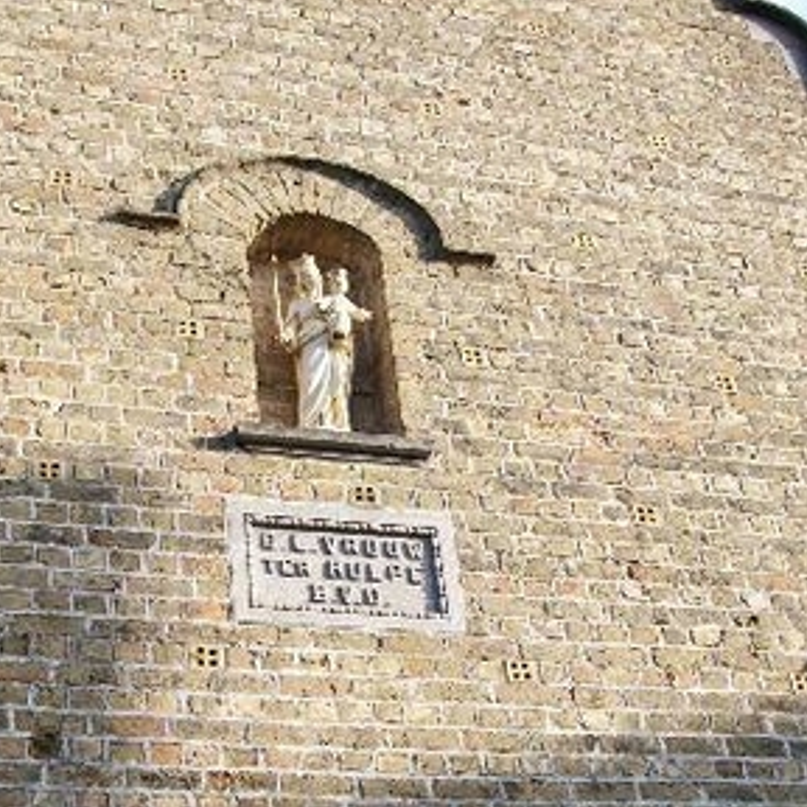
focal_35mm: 59
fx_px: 1556
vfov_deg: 28.8
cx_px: 280
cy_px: 566
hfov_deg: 28.9
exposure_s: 1/400
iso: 80
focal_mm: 5.7
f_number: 2.9
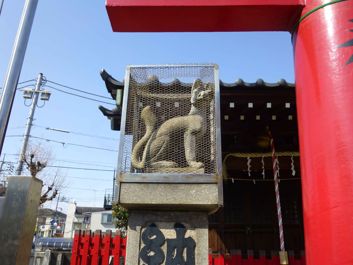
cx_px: 176
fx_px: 296
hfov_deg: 61.7
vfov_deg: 48.2
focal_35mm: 29
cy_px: 132
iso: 100
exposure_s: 1/800
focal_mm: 5.2
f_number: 3.3
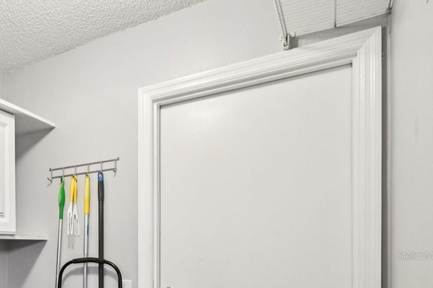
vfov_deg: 37.5
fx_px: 397
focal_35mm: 33
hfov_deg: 49.3
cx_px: 24
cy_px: 255
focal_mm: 17
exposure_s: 1/2.5
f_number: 8
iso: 400
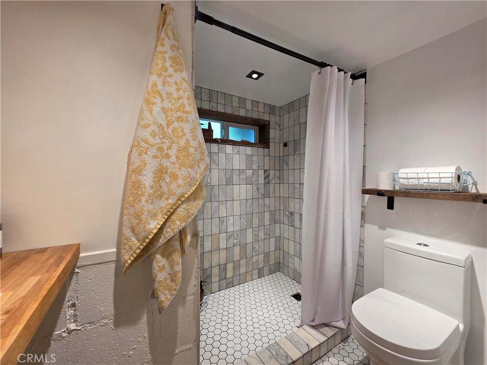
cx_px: 244
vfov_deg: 89.9
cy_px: 182
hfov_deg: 106.2
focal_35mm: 13
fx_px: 183
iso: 200
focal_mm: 2.2
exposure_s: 1/120
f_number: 1.9
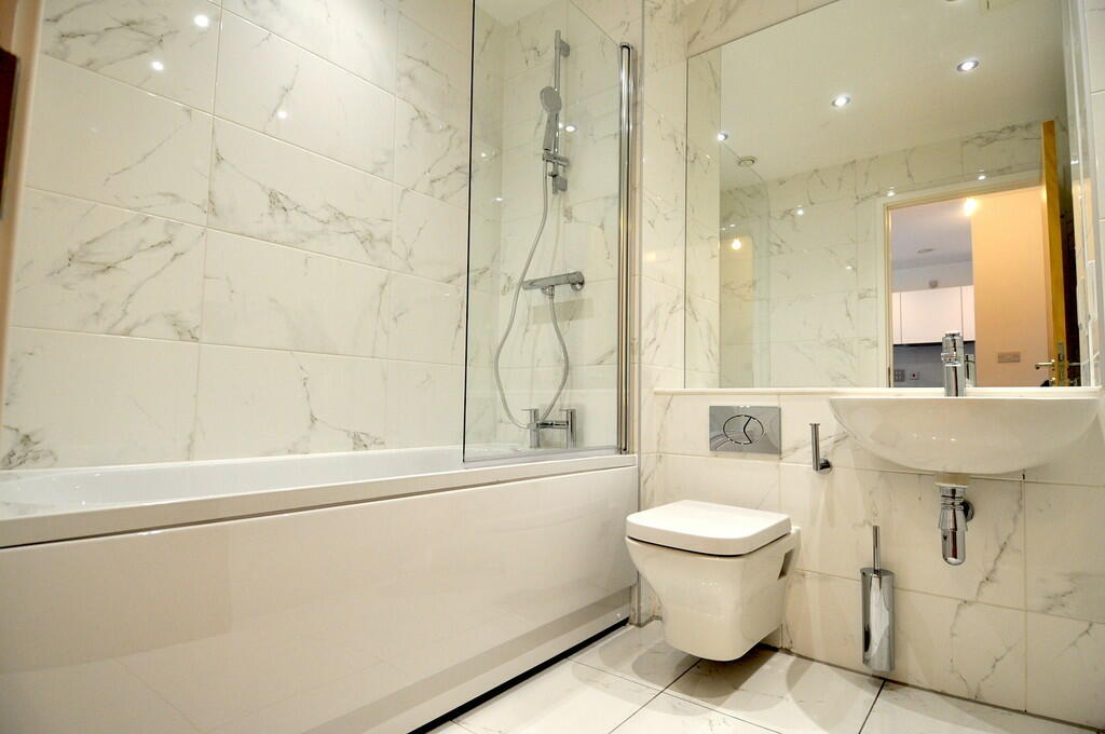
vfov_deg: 67.2
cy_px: 367
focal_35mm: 18
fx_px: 552
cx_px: 552
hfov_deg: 90.1
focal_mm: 12
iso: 400
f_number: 5
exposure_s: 1/100
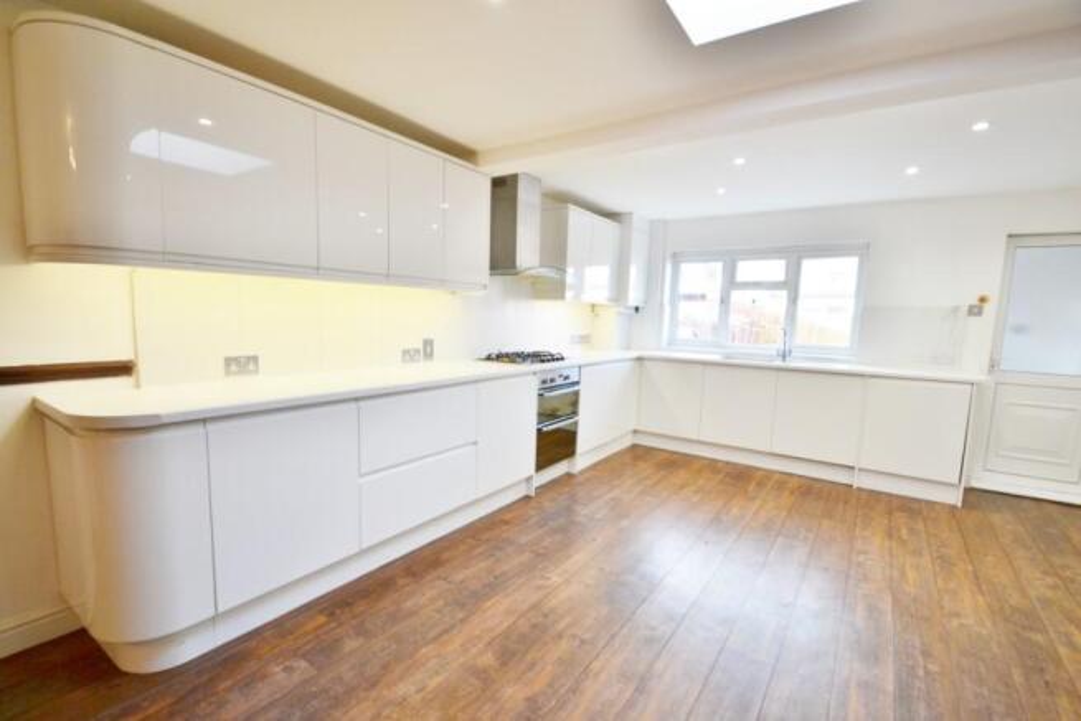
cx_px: 540
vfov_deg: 67.4
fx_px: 541
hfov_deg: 90.0
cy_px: 360
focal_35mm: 18
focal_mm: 12
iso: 360
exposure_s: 1/60
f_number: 5.6
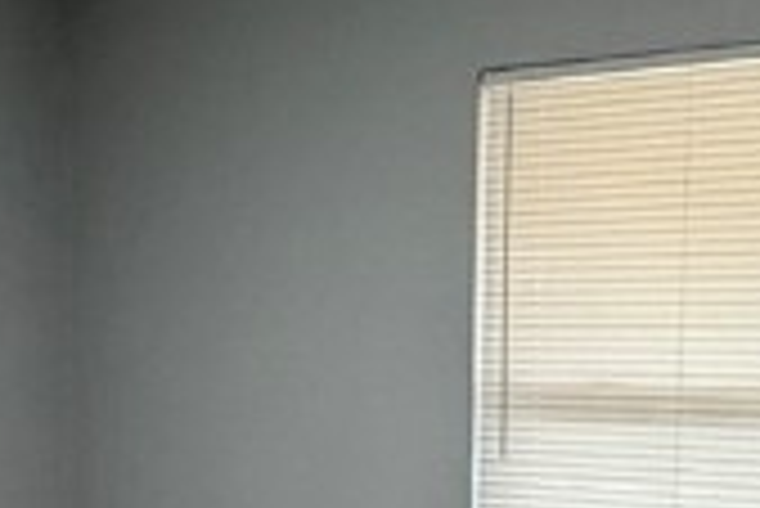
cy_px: 526
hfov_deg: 23.0
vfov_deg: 15.2
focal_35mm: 88
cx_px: 288
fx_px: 1859
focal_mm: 2.22
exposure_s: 1/120
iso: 160
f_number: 2.2
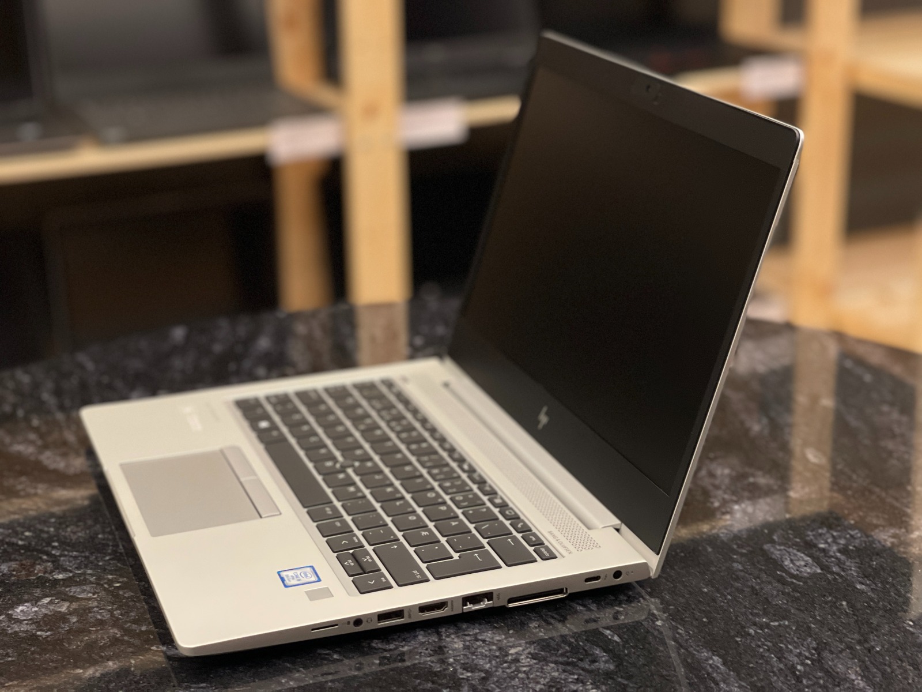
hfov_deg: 30.3
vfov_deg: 22.9
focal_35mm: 64
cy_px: 346
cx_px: 461
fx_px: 1705
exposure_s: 1/68
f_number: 2.2
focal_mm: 7.5
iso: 250
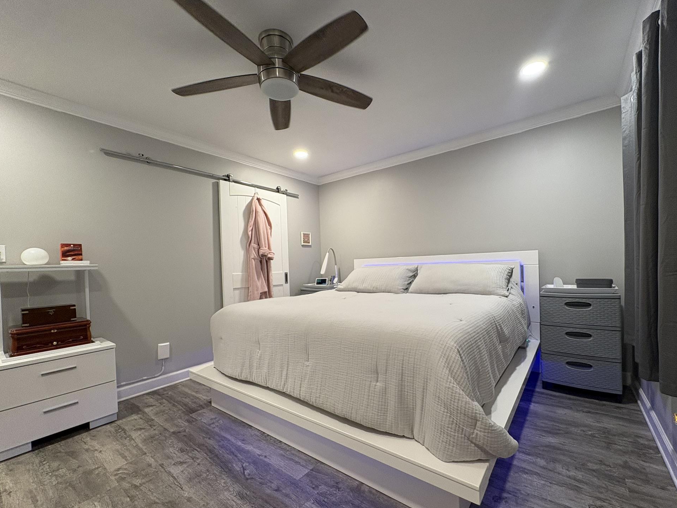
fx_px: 293
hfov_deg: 98.0
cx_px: 361
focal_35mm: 15
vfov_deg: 81.7
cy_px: 270
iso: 125
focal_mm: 2.22
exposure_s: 1/60
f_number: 2.2
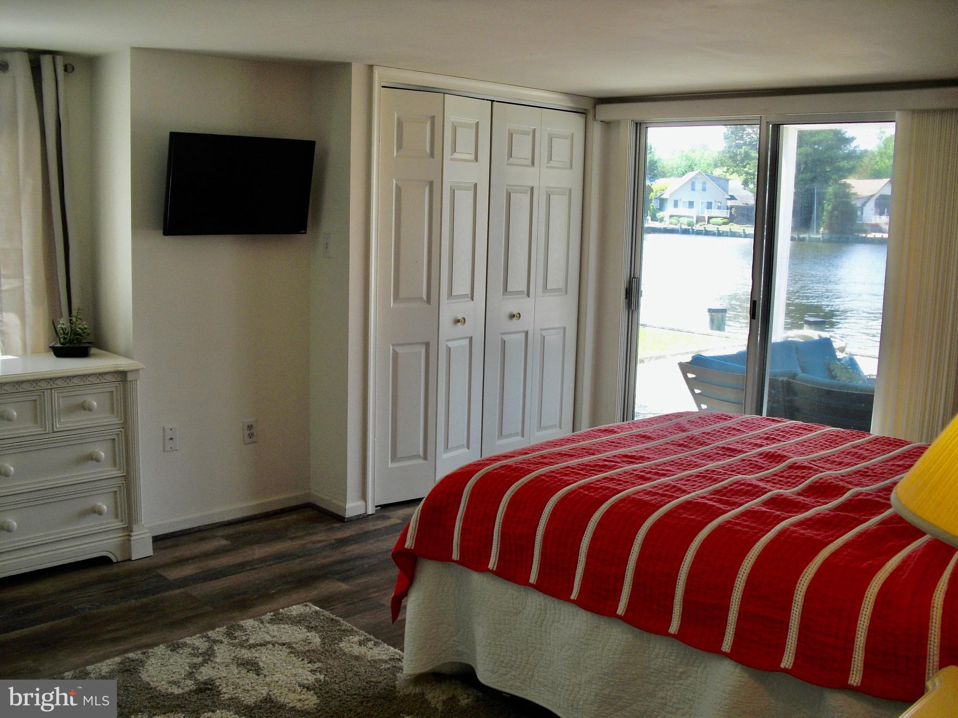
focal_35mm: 36
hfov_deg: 51.4
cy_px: 359
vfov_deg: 39.7
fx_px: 996
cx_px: 479
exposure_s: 1/125
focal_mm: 6.3
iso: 100
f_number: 3.1
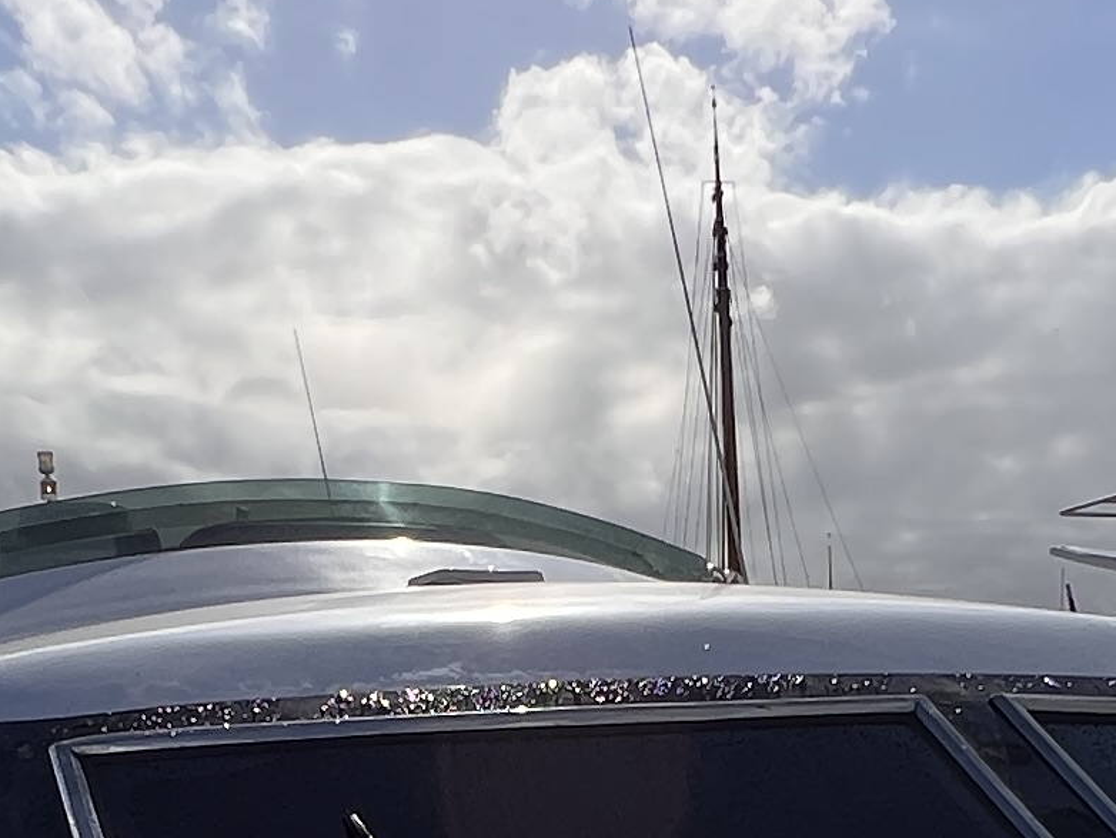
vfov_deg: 18.6
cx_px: 568
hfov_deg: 29.0
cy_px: 1363
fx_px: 2161
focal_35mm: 67
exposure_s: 1/3311
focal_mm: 1.57
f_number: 1.8
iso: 32
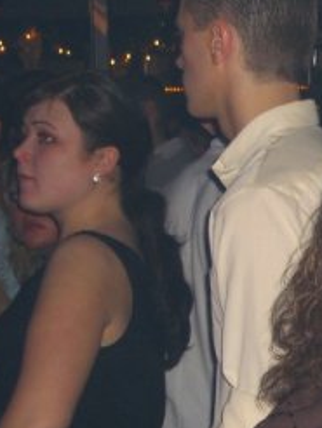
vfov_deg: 14.2
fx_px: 1721
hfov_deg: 10.3
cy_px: 278
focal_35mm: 139
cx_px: 498
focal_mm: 11.8
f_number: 3.6
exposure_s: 1/60
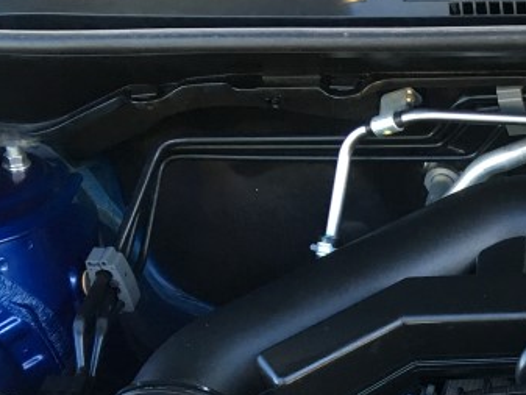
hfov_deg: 20.3
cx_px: 684
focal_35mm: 88
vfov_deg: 16.2
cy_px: 451
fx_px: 1338
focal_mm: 4.15
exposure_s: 1/30
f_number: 2.2
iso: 40
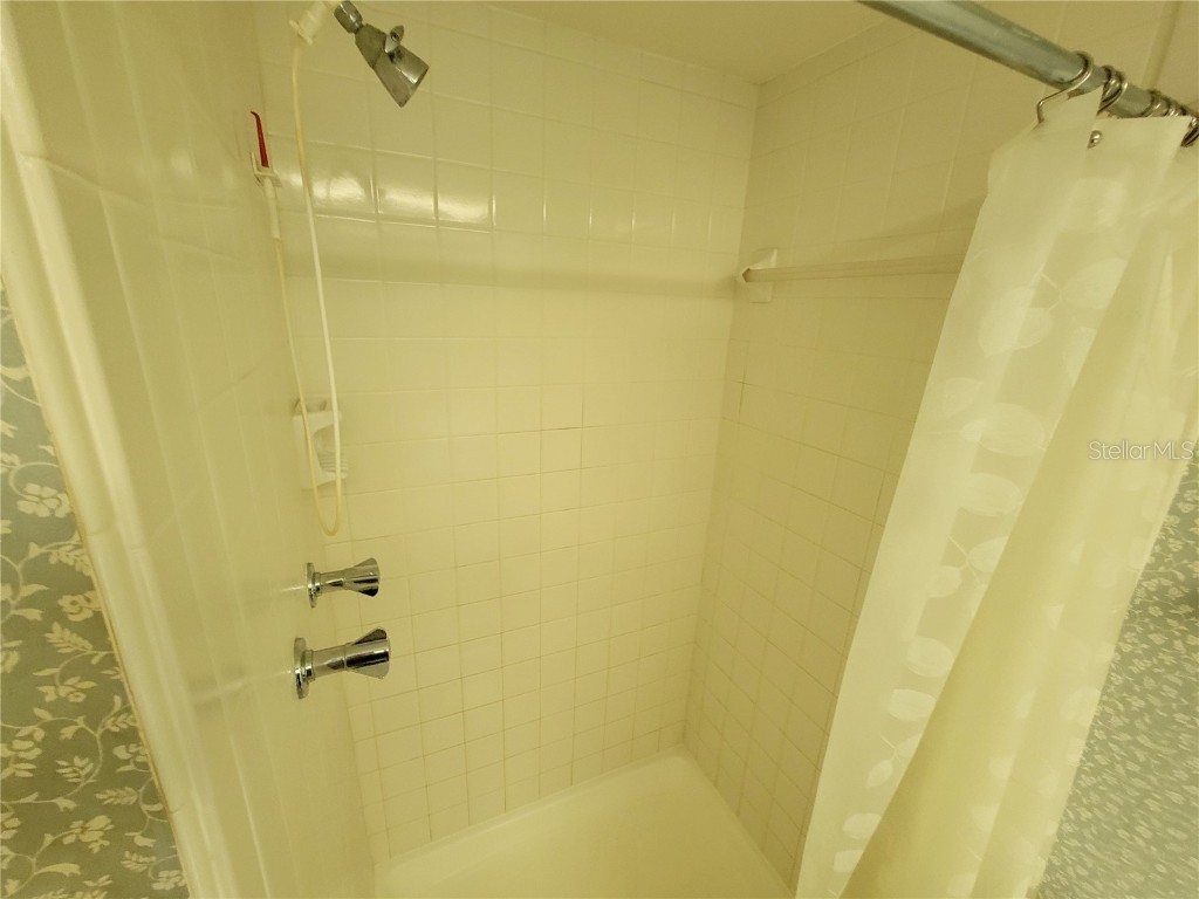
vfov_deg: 89.9
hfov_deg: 106.2
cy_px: 450
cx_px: 600
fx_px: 450
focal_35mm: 13
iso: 400
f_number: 2.2
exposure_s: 1/30
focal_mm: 2.2
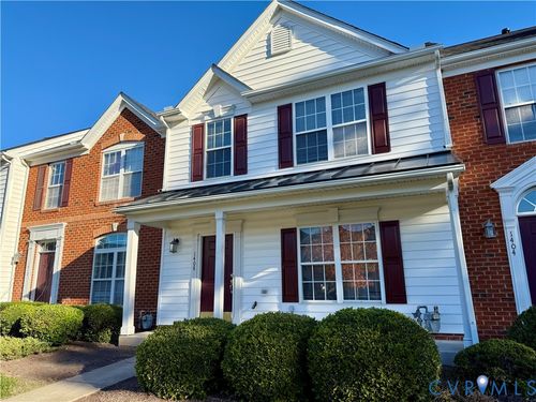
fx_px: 372
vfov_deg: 56.8
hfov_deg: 71.6
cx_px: 268
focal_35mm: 24
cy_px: 201
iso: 80
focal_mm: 6.76
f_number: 1.78
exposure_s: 1/2169
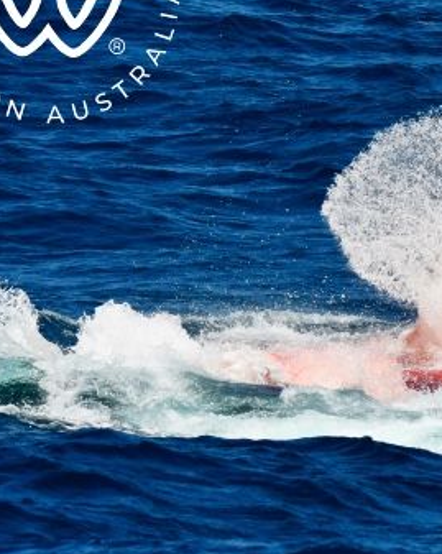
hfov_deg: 1.9
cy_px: 292
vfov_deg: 2.4
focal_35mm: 803
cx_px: 573
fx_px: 13148
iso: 250
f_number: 8
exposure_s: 1/2000
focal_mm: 240
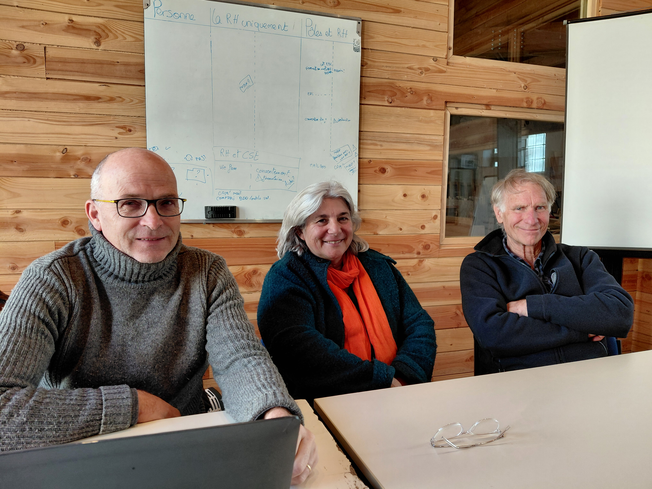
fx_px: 471
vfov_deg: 54.9
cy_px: 244
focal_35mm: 25
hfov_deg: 69.4
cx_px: 326
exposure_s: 1/100
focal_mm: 4.69
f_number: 1.8
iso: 80
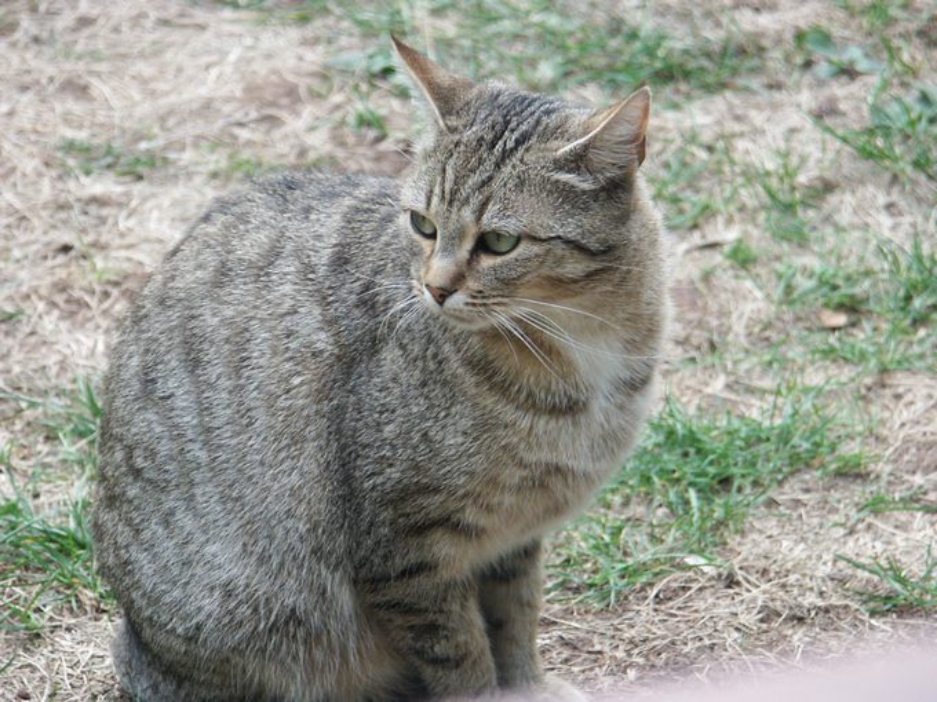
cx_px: 468
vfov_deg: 7.5
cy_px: 351
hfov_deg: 9.9
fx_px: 5387
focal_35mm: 199
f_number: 3.5
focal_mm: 50.48
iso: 200
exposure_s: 1/180
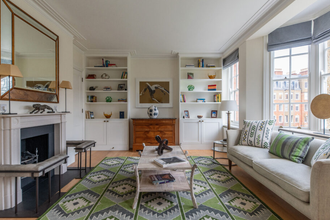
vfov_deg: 64.6
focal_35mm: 19
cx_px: 165
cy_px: 110
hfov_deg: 86.9
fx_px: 174
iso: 400
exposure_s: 1/13
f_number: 8
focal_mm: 17
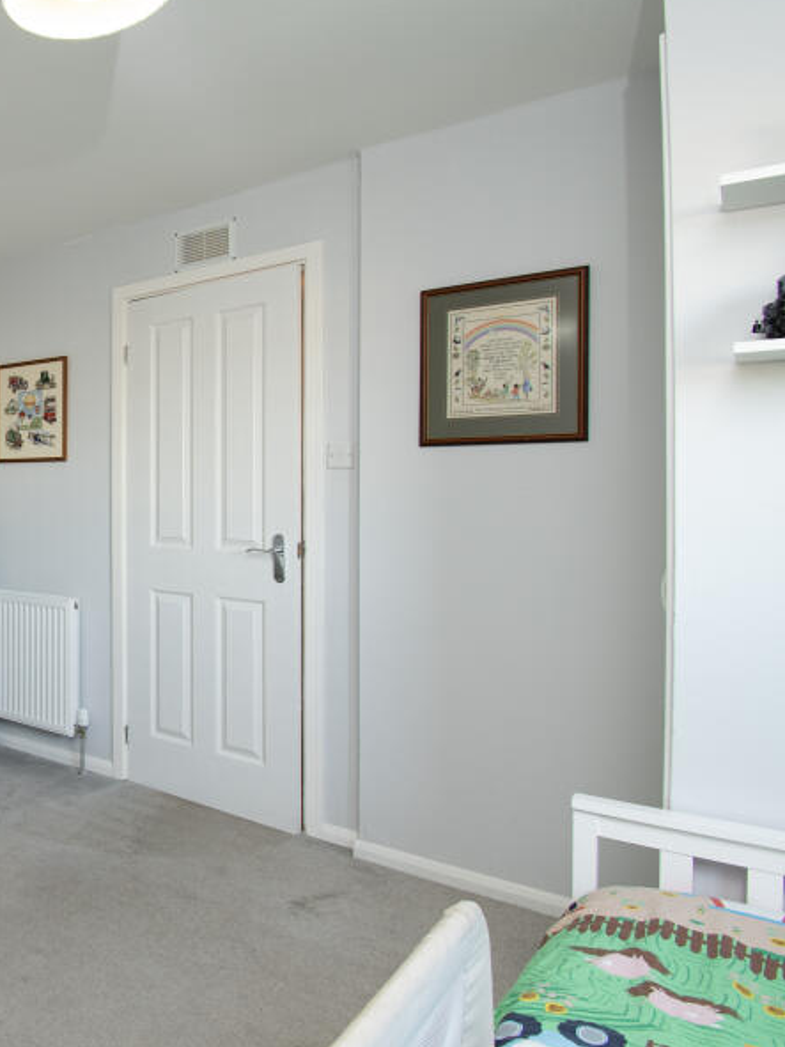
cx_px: -78
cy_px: 492
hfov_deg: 42.9
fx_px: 756
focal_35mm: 25
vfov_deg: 69.3
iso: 320
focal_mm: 10
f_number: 8
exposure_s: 1/13
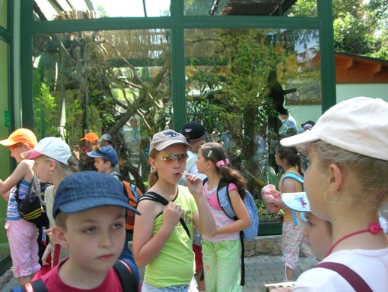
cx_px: 194
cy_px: 146
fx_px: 426
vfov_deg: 37.7
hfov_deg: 49.0
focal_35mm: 38
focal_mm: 7.8
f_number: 4.8
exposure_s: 1/52.5
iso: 64
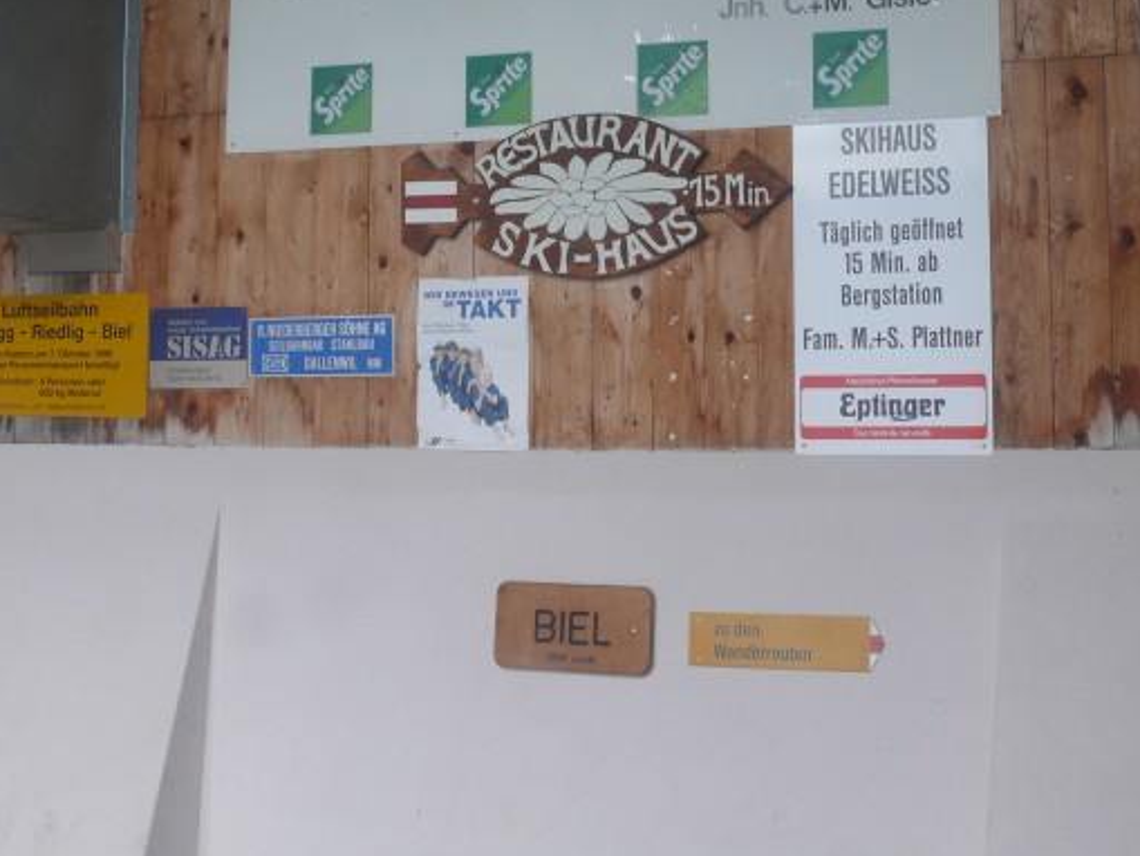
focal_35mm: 55
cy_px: 190
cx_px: 571
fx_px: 1812
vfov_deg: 26.2
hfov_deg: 34.9
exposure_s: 1/100
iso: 100
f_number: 2.8
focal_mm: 7.4
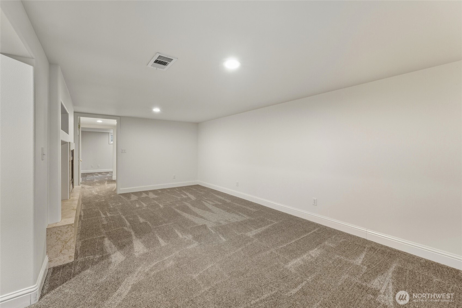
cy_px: 154
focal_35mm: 14
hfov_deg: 104.3
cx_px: 231
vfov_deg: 81.2
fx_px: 180
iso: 400
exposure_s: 1/20
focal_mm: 14
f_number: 9
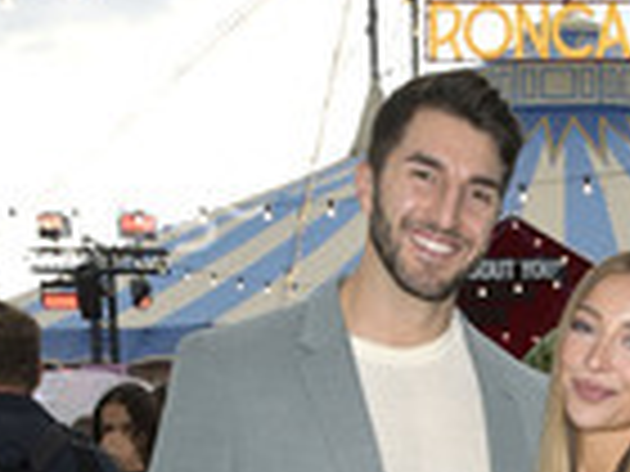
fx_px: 1893
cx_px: 526
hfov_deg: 18.7
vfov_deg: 12.8
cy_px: 868
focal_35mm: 104
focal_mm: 38
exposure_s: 1/200
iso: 320
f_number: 10
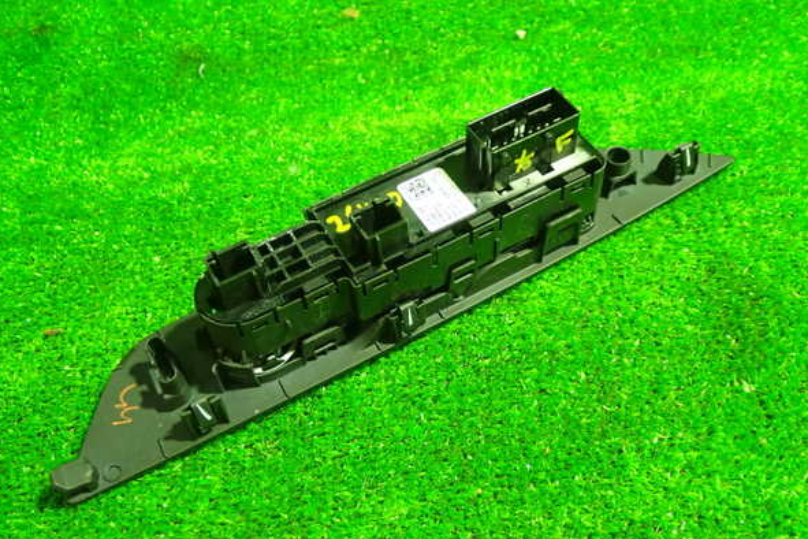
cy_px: 275
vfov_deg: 35.1
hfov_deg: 50.7
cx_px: 401
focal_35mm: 38
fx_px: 853
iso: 800
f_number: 2.5
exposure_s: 1/30
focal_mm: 6.37
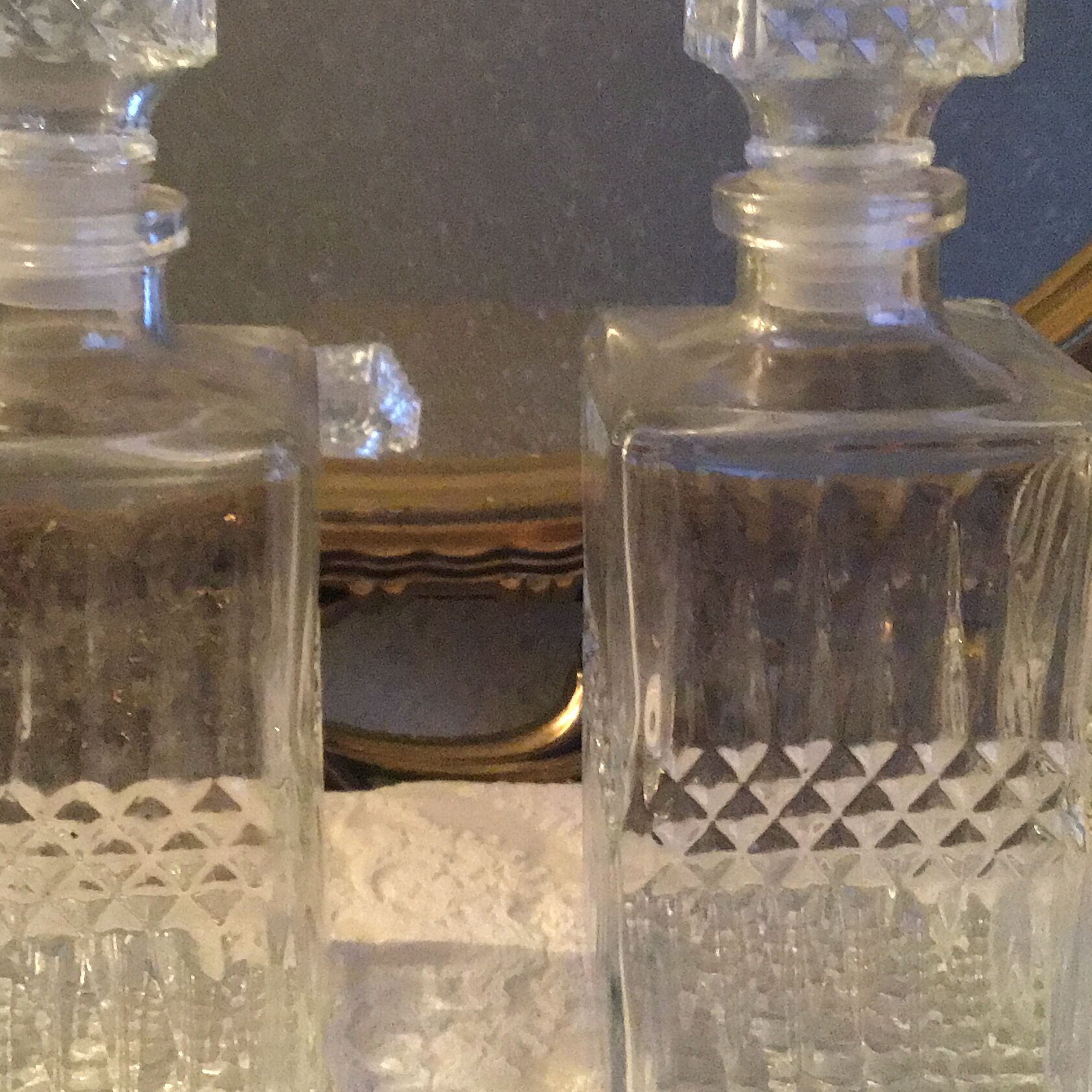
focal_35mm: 53
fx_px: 1892
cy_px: 455
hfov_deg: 32.2
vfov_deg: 32.1
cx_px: 498
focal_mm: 3.3
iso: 400
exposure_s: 1/17
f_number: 2.4
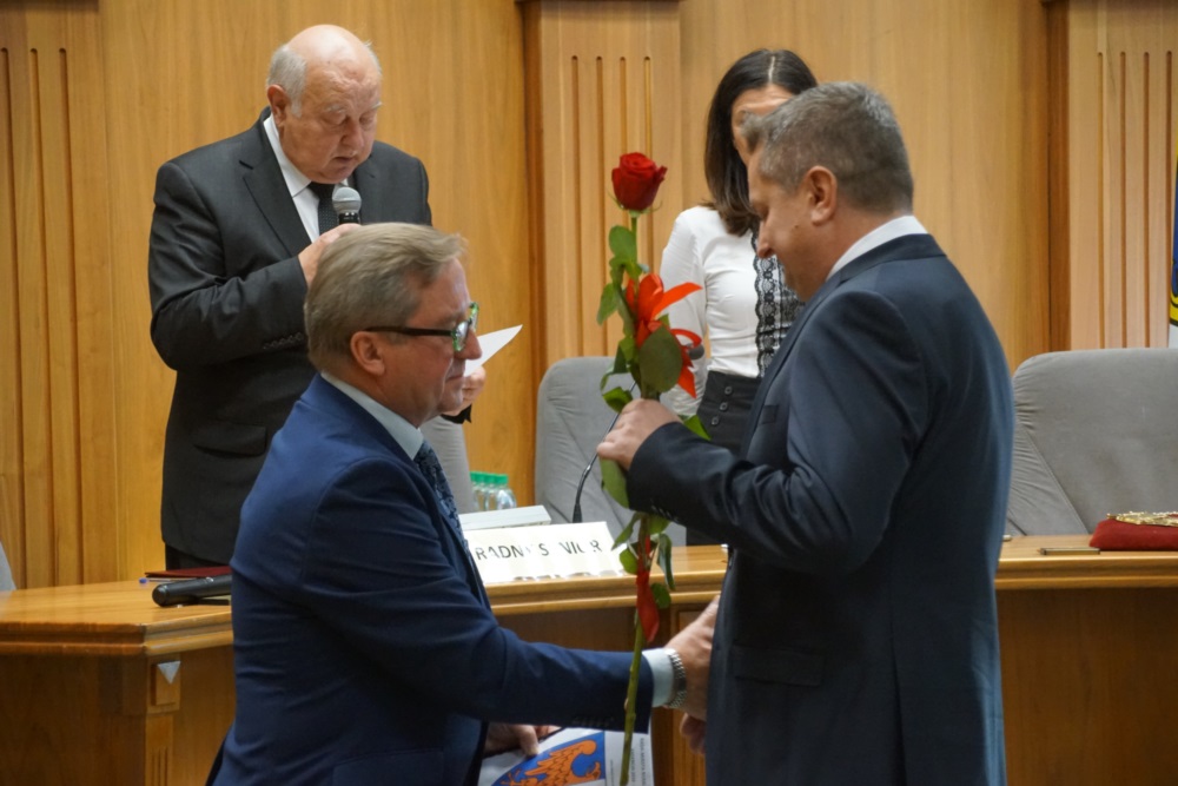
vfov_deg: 11.4
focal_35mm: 120
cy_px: 393
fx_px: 3927
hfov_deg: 17.1
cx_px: 589
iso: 3200
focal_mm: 80
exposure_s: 1/100
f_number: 5.6
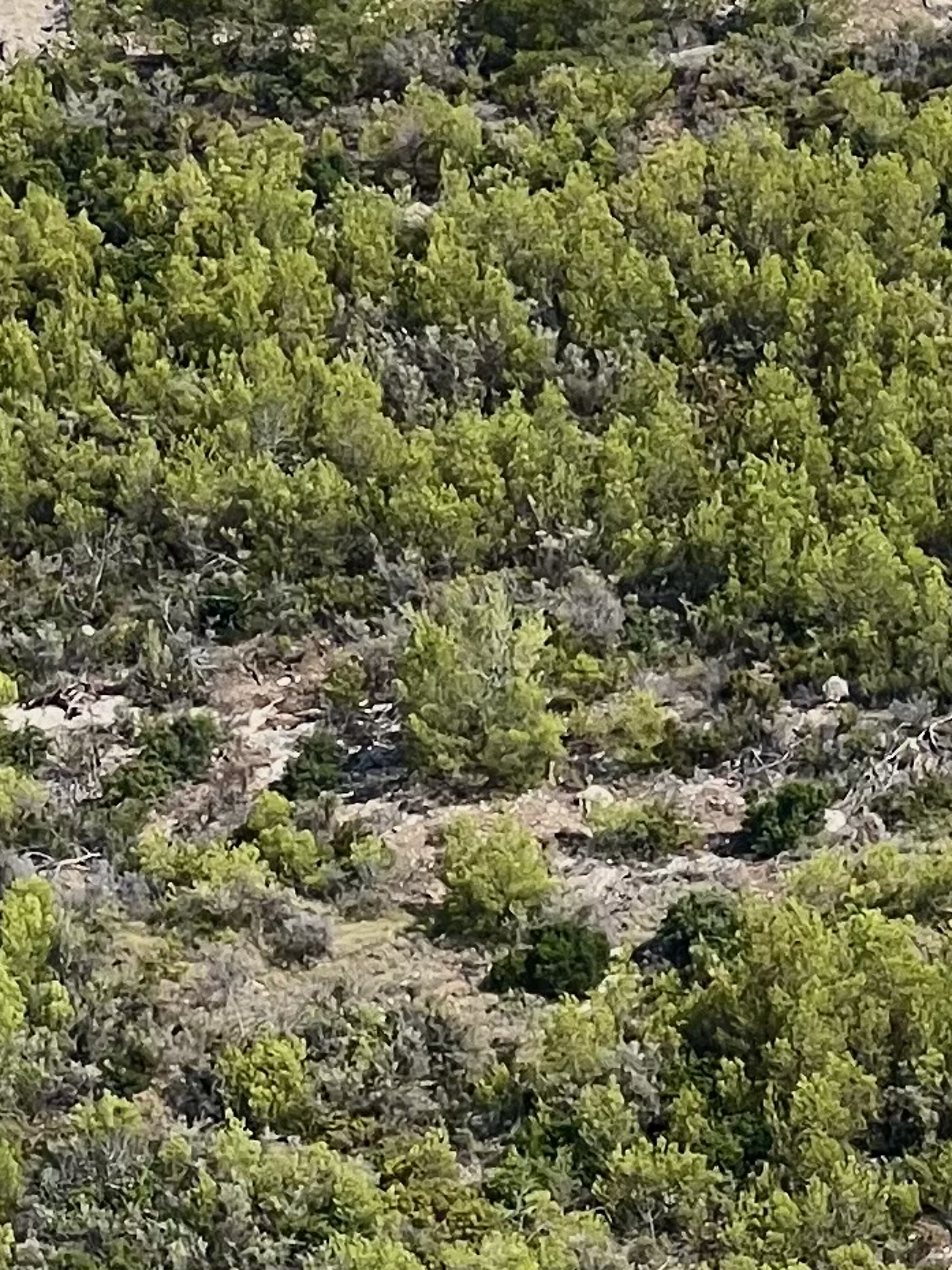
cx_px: 134
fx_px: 12253
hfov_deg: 4.4
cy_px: 1920
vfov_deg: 5.9
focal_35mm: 334
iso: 32
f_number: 2.8
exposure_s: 1/499
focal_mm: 9
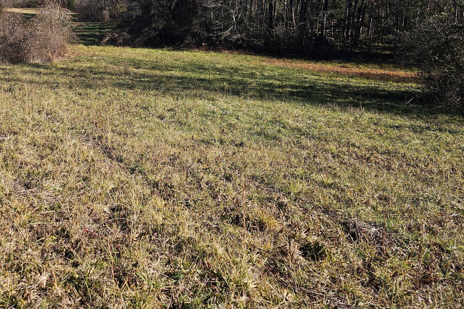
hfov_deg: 49.6
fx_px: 477
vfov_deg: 35.0
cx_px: 110
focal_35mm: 37
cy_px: 68
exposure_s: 1/432
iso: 10
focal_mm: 6.3
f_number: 1.7
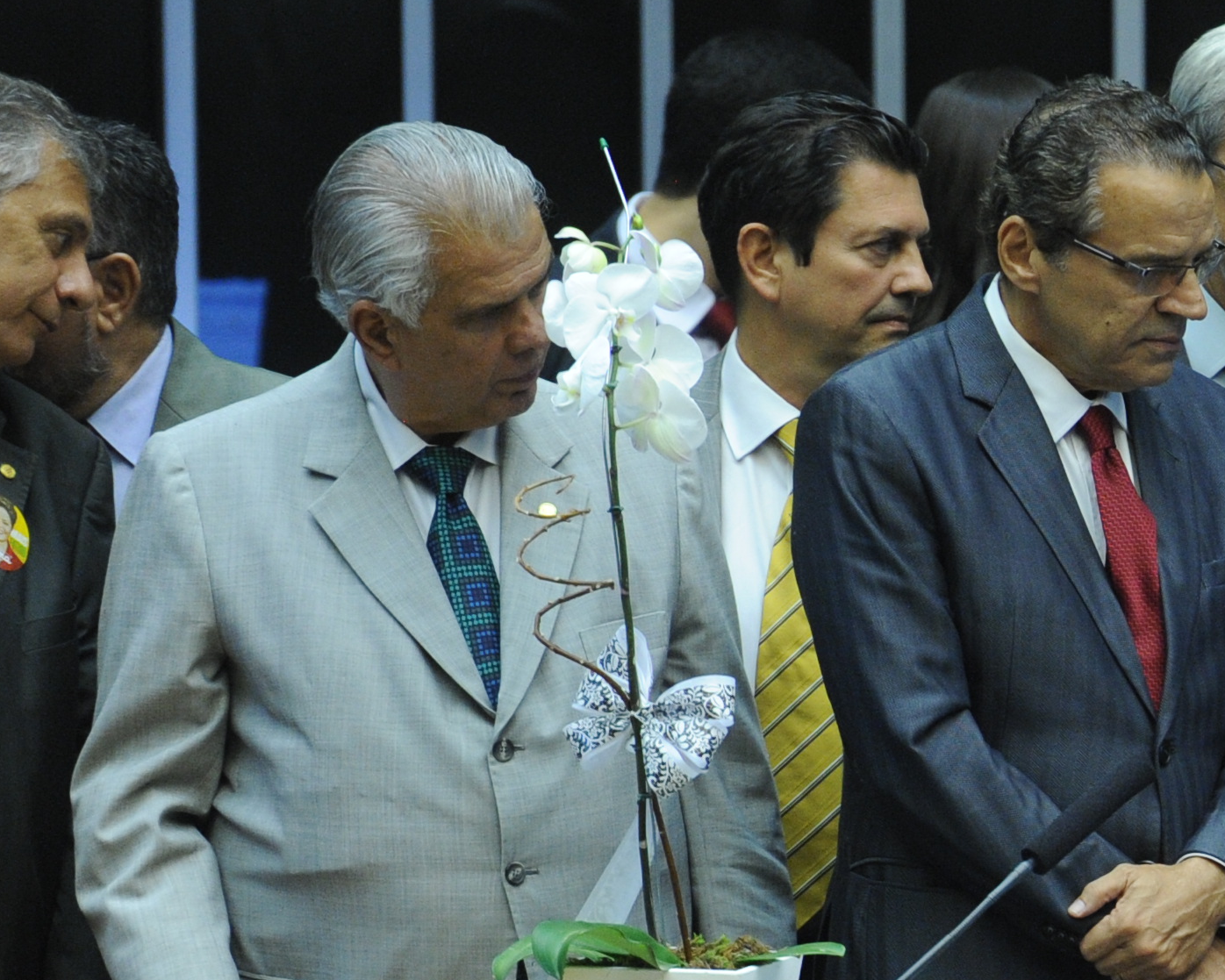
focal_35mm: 572
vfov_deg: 2.7
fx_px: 20739
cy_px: 874
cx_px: 1482
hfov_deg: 3.4
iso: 1600
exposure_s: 1/80
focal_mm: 200
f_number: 2.8
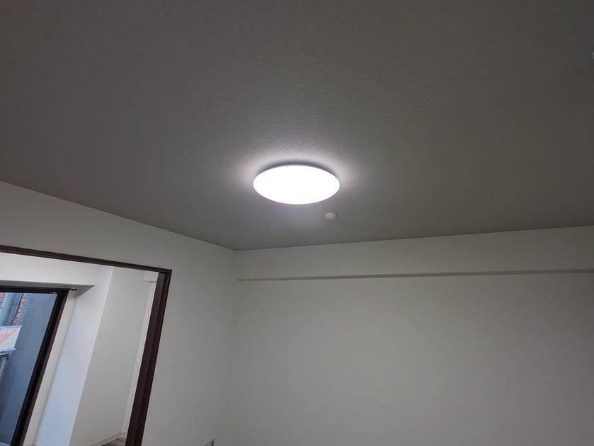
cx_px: 305
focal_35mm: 16
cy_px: 205
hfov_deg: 94.4
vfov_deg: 78.0
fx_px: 275
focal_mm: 1.83
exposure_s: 1/120
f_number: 2.2
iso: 123
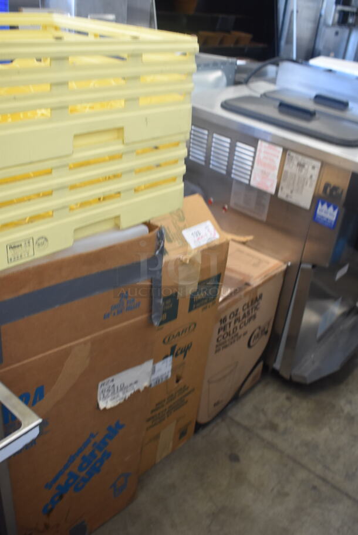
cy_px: 268
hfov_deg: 40.0
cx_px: 179
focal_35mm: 33
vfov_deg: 57.2
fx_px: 491
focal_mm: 22
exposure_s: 1/60
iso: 800
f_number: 5
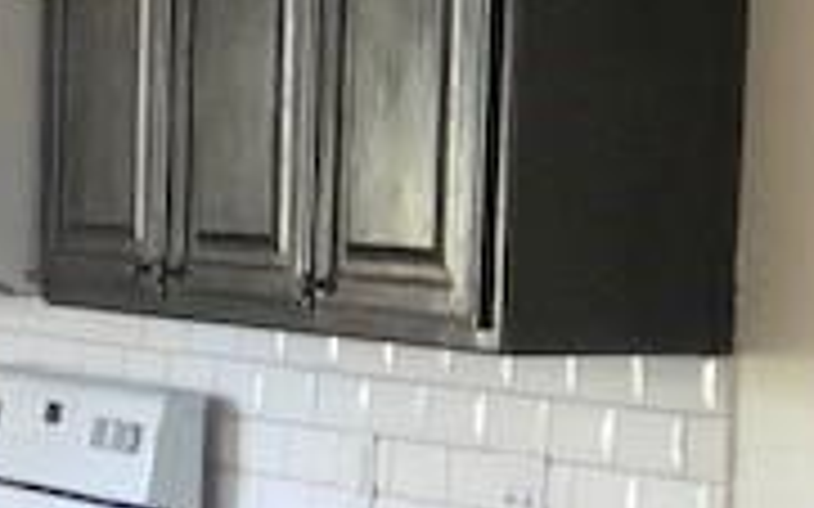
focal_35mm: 214
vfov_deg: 6.1
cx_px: -562
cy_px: 553
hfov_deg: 9.4
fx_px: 4746
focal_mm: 6.6
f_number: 2.8
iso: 500
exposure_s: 1/30
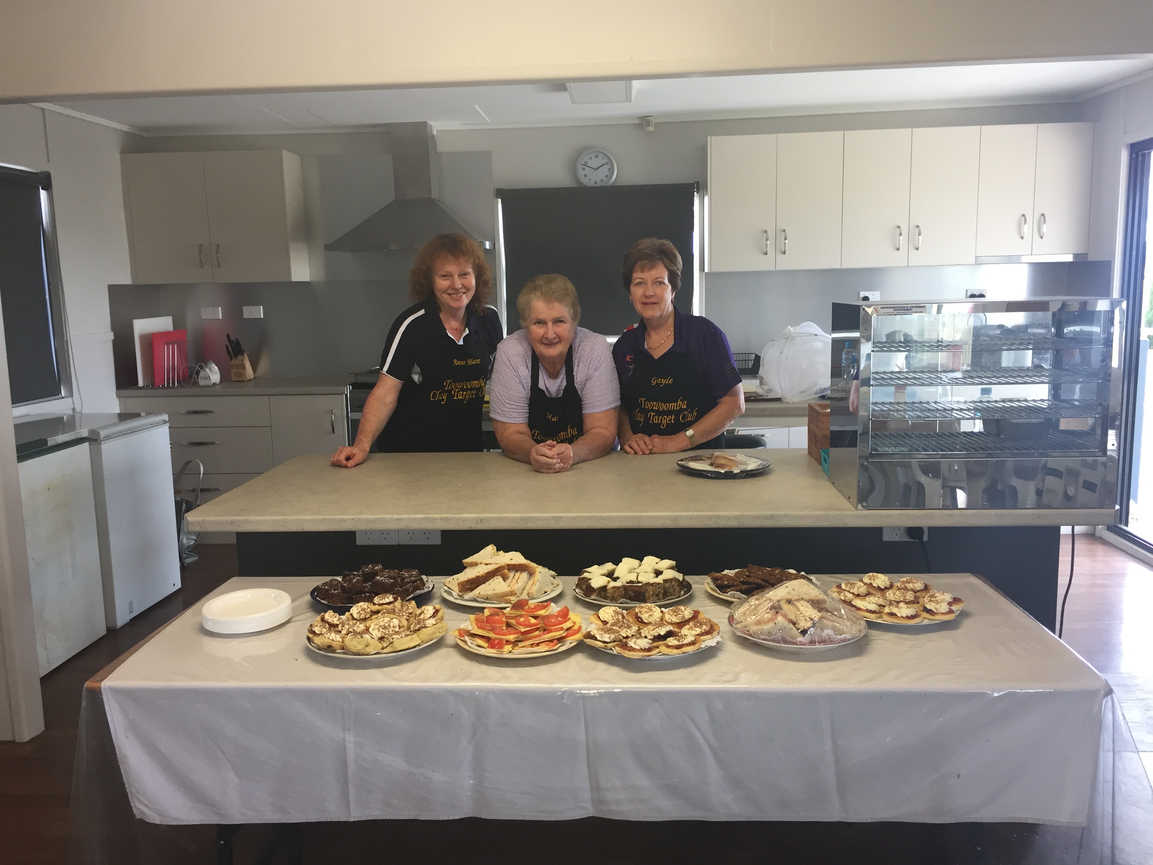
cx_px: 576
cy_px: 432
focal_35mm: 29
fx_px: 966
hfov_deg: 61.7
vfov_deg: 48.2
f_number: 2.2
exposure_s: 1/33
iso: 40
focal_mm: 4.15
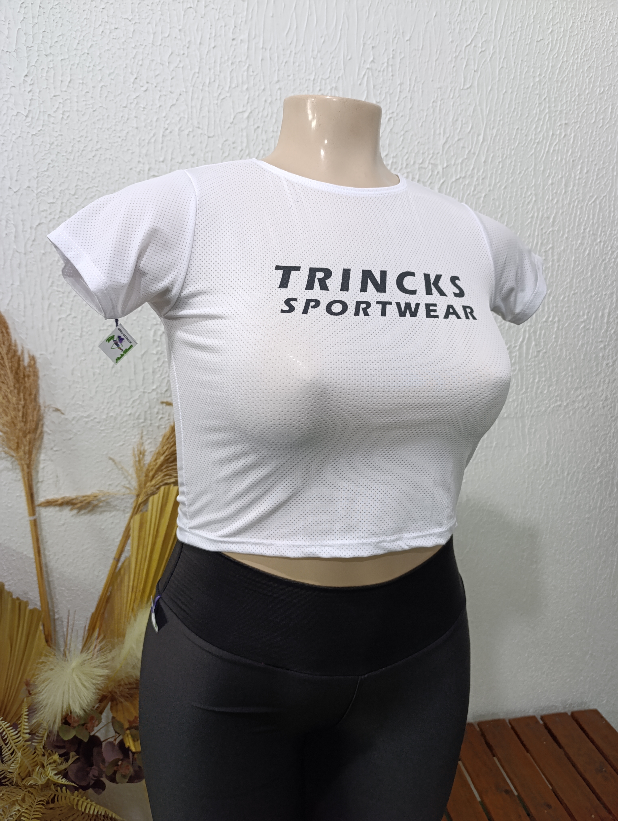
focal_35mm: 23
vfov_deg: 73.8
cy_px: 410
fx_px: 546
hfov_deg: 59.0
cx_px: 309
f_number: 1.6
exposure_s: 1/60
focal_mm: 6.14
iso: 1250
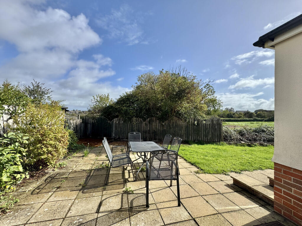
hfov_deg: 102.1
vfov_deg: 85.7
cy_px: 113
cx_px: 151
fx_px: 122
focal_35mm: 14
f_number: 2.2
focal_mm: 2.22
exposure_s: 1/1477
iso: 50
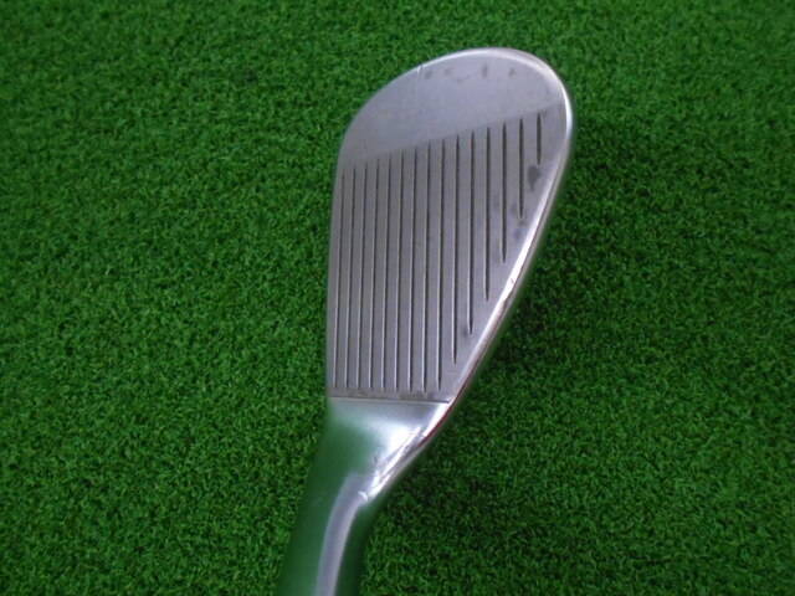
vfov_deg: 53.1
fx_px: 597
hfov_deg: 67.3
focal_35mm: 26
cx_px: 398
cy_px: 298
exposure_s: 1/200
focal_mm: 4.6
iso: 800
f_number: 3.2
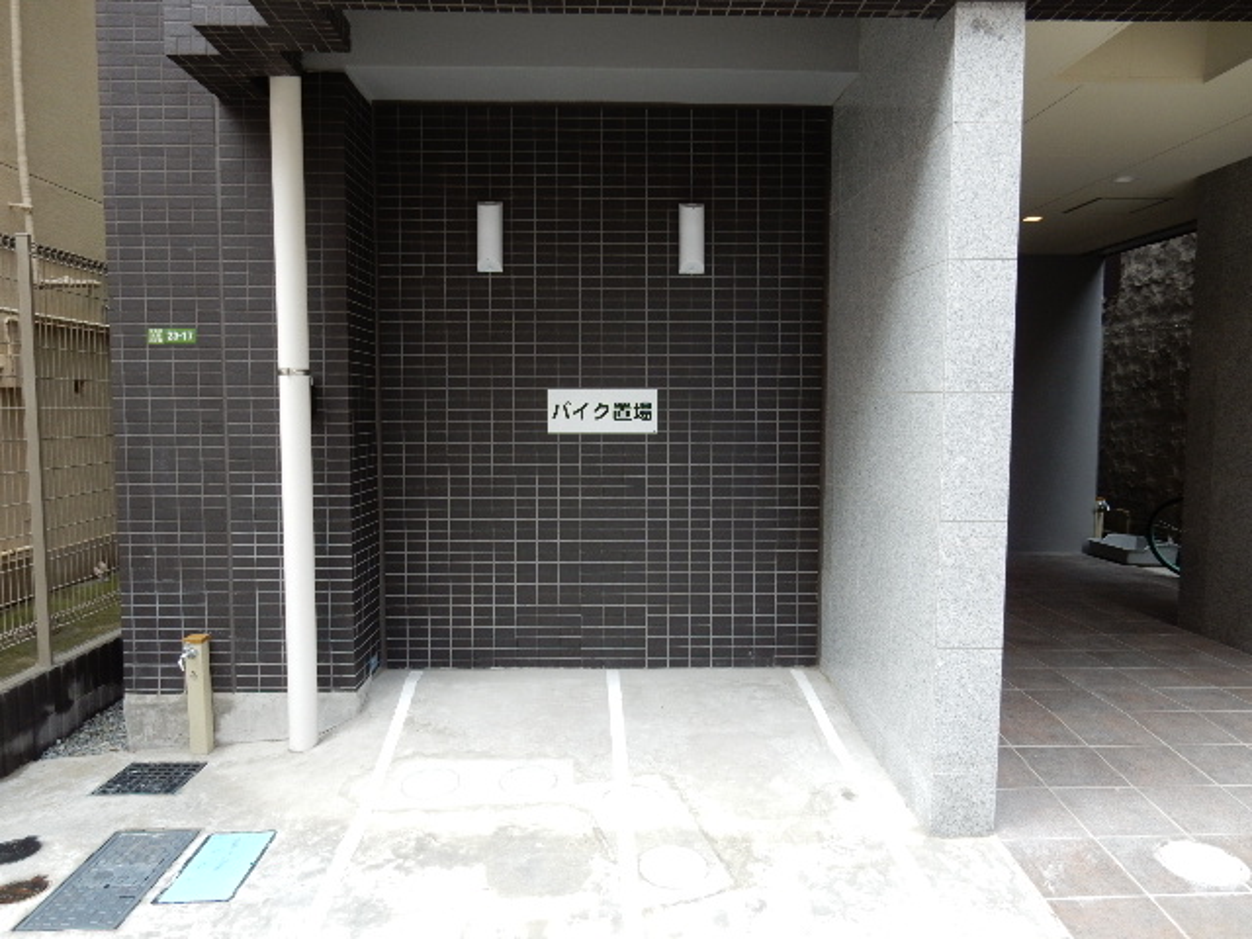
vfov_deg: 54.9
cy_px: 470
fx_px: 904
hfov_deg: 69.4
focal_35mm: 25
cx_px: 626
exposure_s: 1/125
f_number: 3.7
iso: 125
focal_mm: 4.5
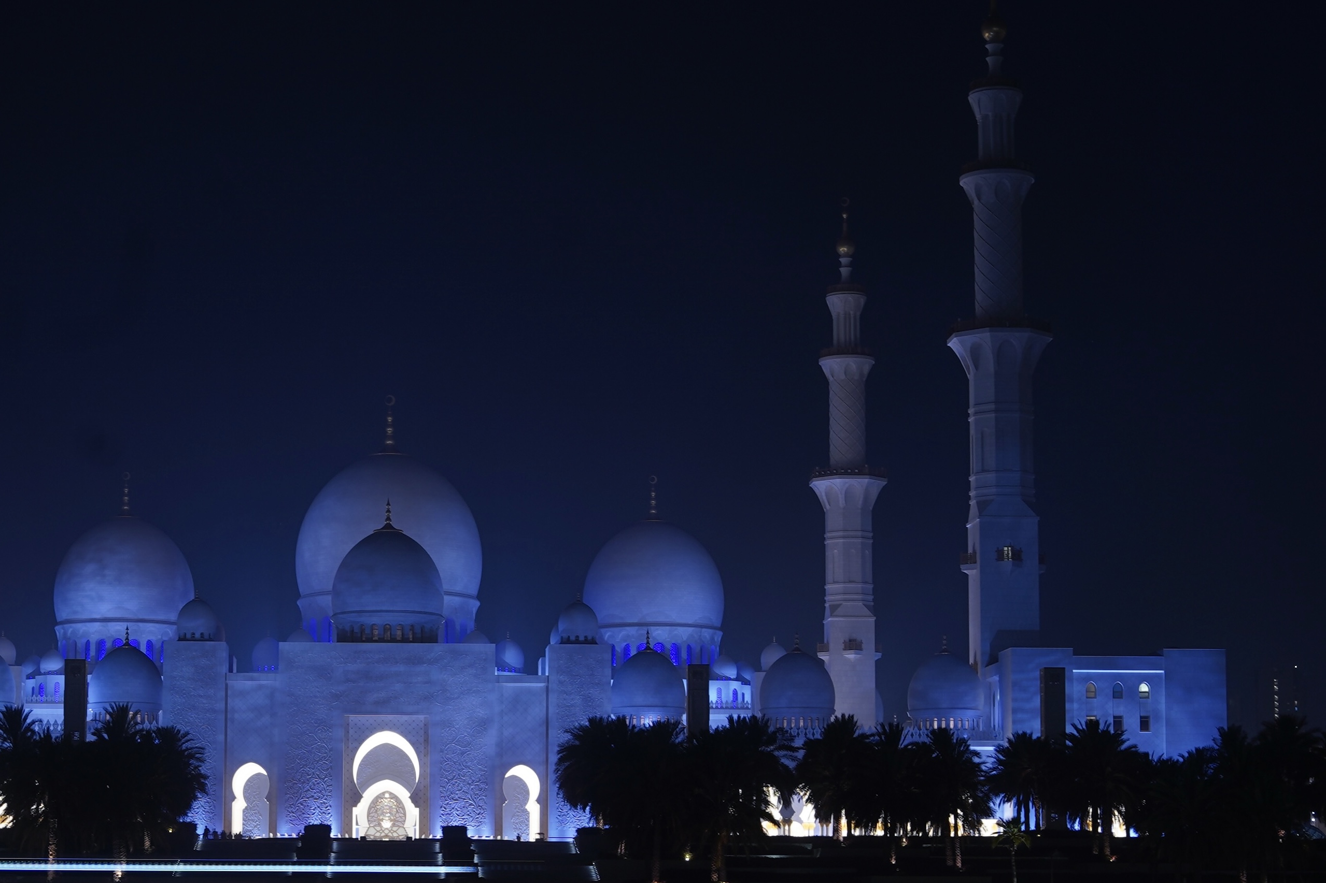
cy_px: 595
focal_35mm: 82
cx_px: 348
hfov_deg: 24.5
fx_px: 3020
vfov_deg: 16.6
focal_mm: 35
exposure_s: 2
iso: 100
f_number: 8
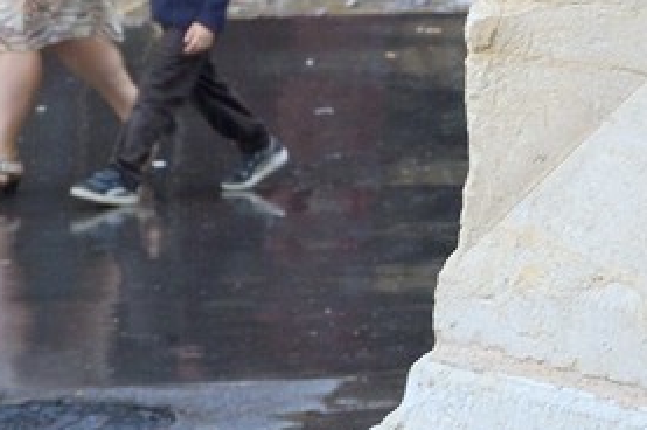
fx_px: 4972
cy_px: -799
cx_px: 1479
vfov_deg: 4.8
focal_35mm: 277
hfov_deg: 7.1
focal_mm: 48
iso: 400
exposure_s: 1/60
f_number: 10
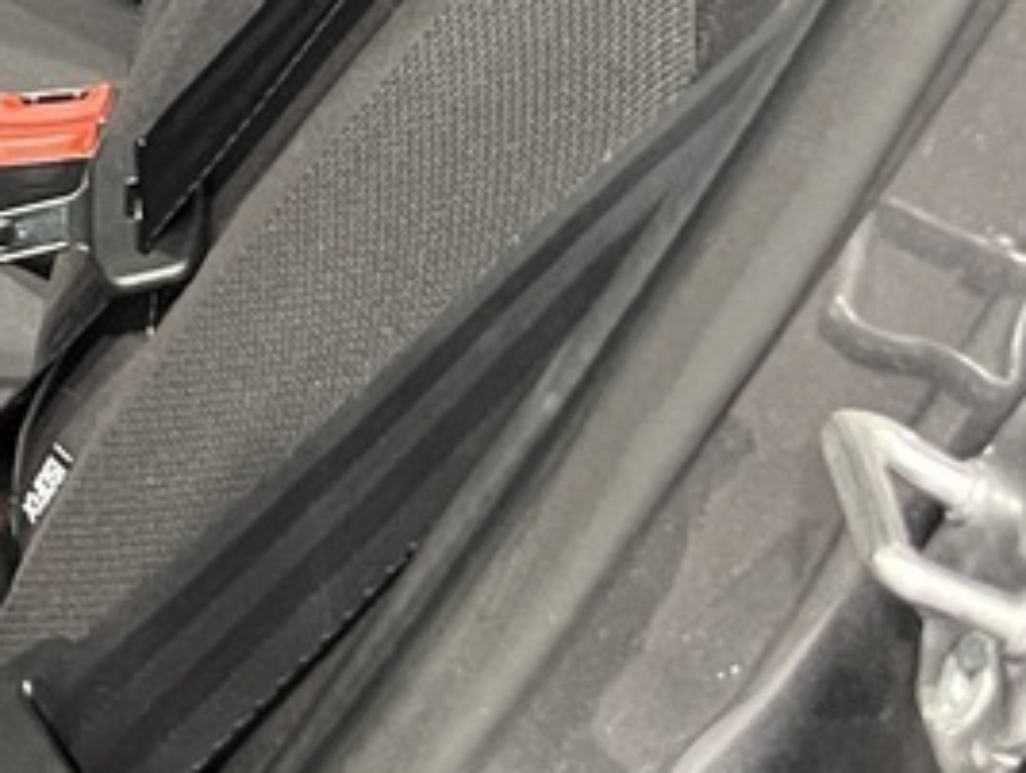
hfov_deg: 12.1
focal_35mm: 140
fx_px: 4155
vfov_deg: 10.5
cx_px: -1176
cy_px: -142
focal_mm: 5.7
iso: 500
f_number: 1.5
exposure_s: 1/50
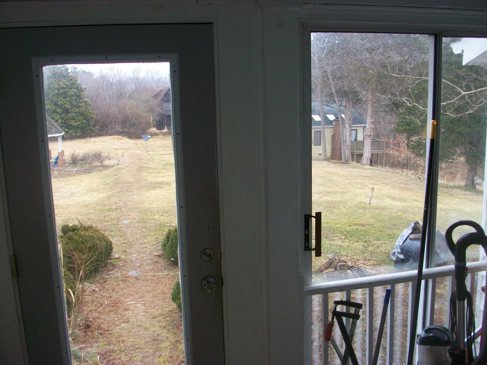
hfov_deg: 54.0
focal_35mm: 34
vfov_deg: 41.8
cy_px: 182
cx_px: 244
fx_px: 478
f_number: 2.8
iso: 80
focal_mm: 5.7
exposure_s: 1/160
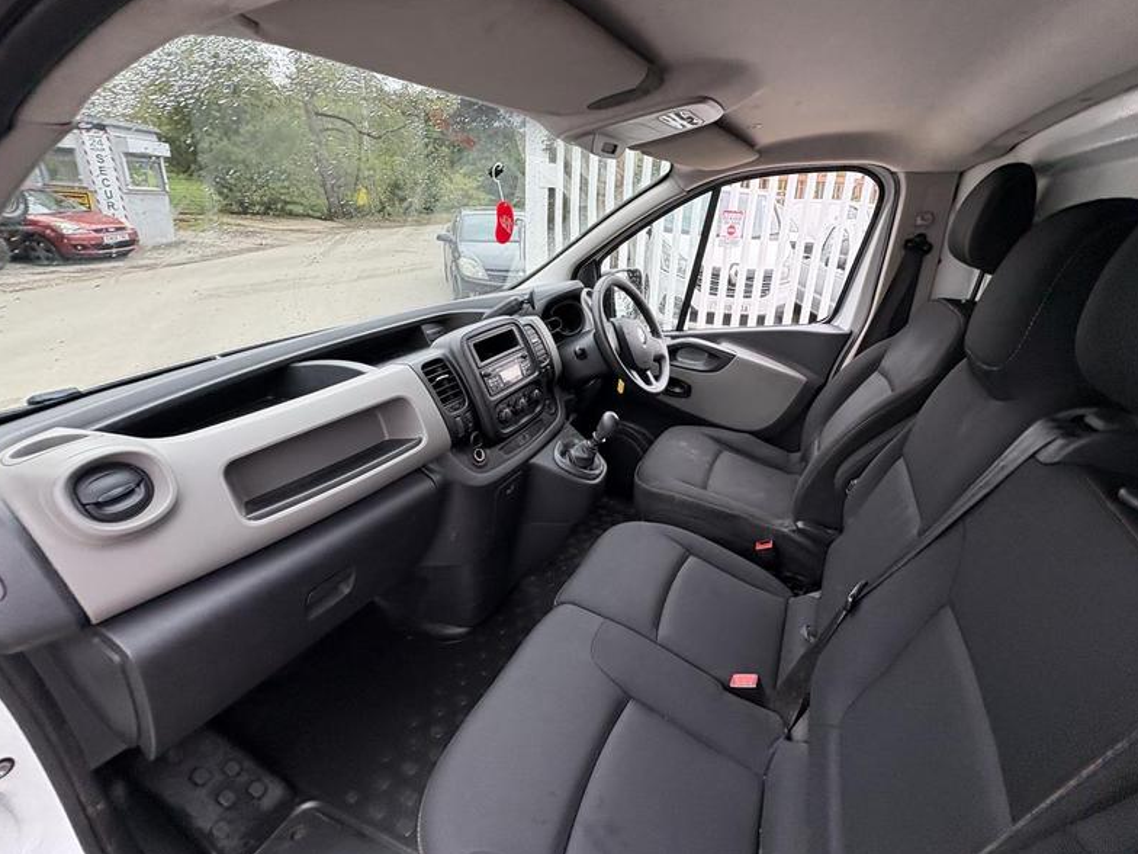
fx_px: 526
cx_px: 613
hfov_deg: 94.3
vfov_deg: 77.9
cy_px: 385
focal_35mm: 16
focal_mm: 2.22
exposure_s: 1/99
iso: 80
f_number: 2.2
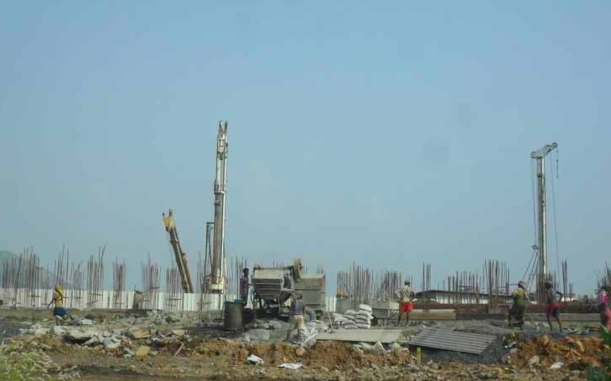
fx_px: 982
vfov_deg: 22.0
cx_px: 295
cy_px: 196
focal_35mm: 59
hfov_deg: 34.6
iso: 100
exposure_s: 1/1000
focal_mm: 9.3
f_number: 5
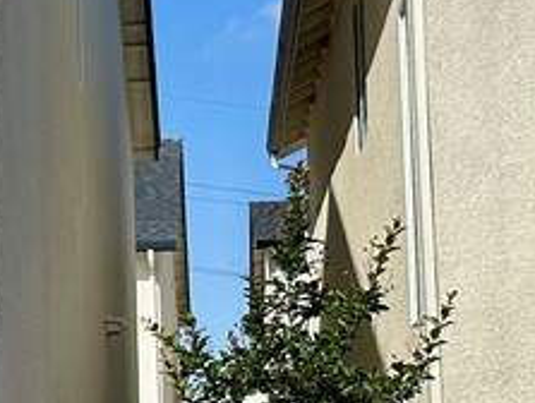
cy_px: 273
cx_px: -593
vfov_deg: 13.5
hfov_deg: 14.3
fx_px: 1703
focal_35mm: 110
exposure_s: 1/8197
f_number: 1.78
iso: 80
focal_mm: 6.86
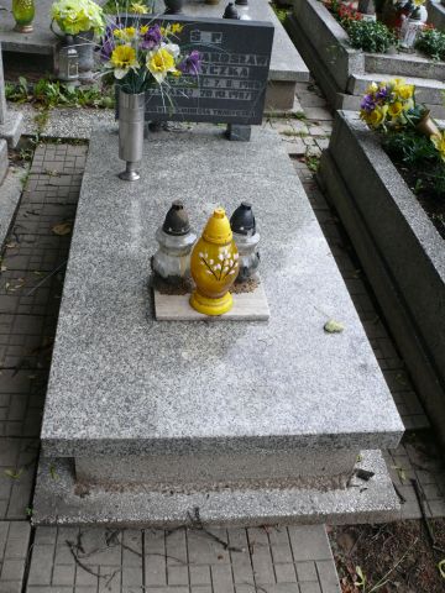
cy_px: 296
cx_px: 222
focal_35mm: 35
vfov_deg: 52.6
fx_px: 600
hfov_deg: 40.7
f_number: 2.8
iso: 100
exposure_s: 1/80
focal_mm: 7.4
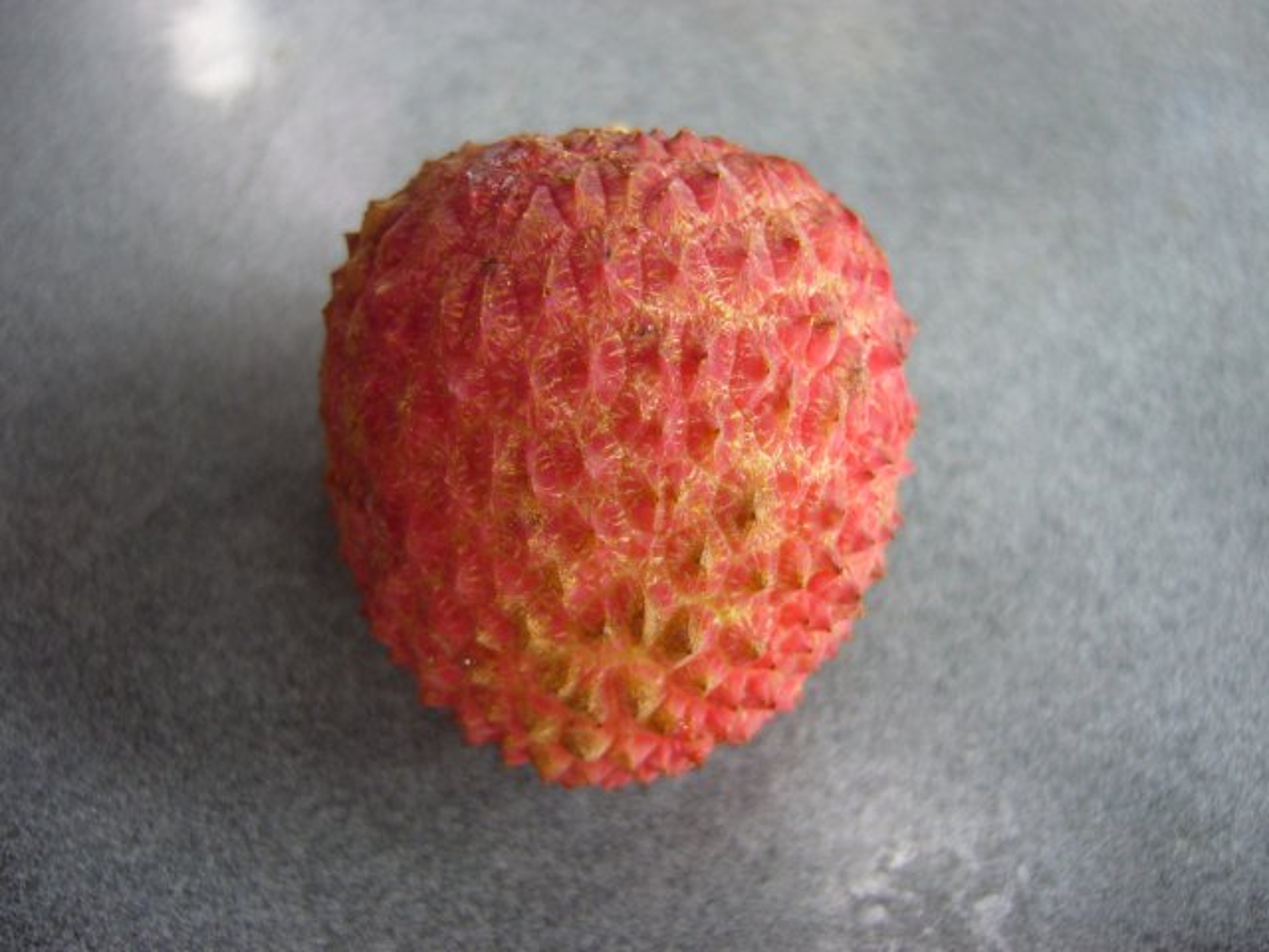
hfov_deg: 52.6
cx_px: 634
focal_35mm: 35
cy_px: 476
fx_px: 1283
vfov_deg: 40.7
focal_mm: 5.8
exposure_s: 1/30
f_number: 2.8
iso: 100
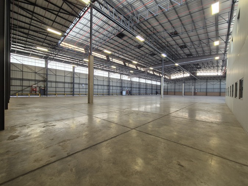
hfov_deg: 106.2
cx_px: 124
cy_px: 93
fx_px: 93
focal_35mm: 13
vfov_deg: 89.9
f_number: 2.2
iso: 100
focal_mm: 2.2
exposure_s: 1/50
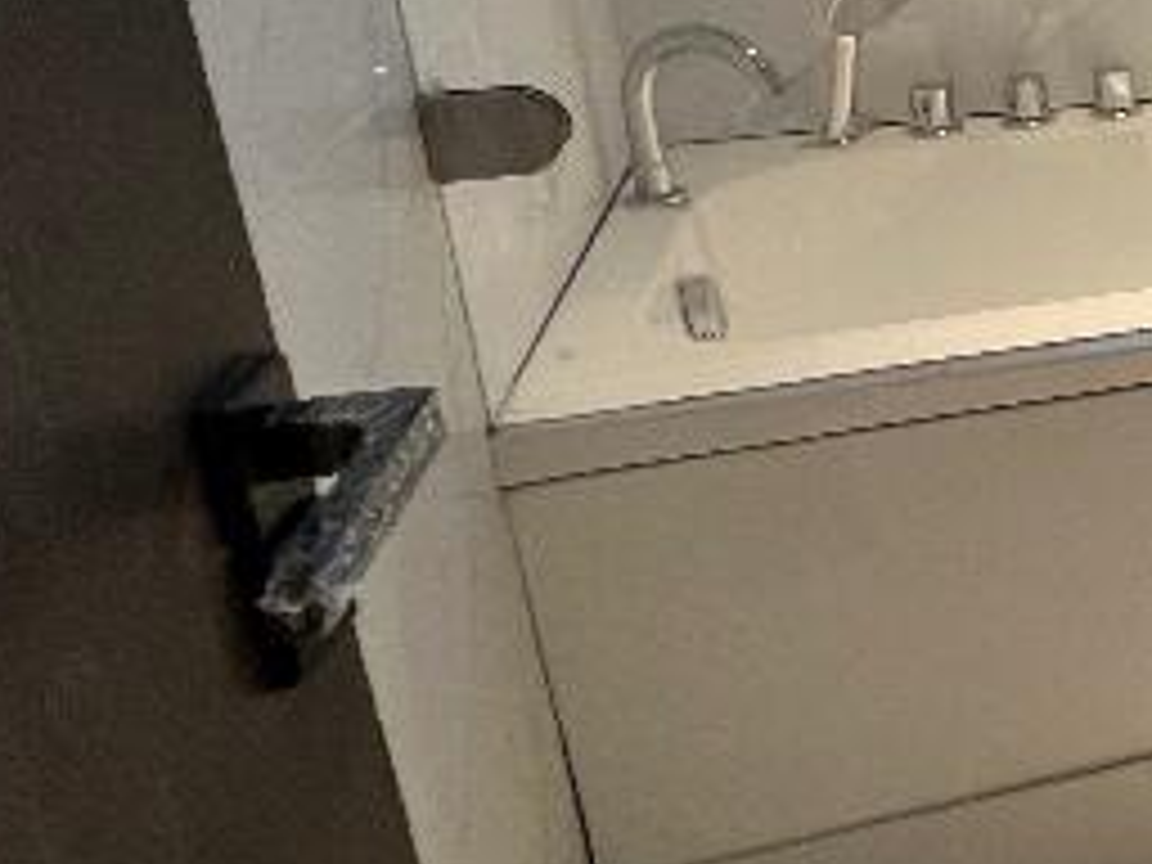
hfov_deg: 23.6
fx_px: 1731
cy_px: 108
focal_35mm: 52
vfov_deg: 27.2
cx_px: 1953
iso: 200
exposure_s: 1/100
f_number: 1.8
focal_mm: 1.57
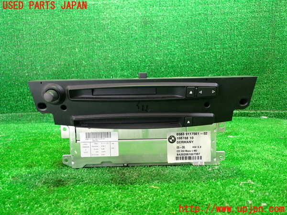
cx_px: 144
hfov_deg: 56.8
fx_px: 265
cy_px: 108
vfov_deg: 44.2
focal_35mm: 32
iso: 800
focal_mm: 5.79
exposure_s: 1/30
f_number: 2.4
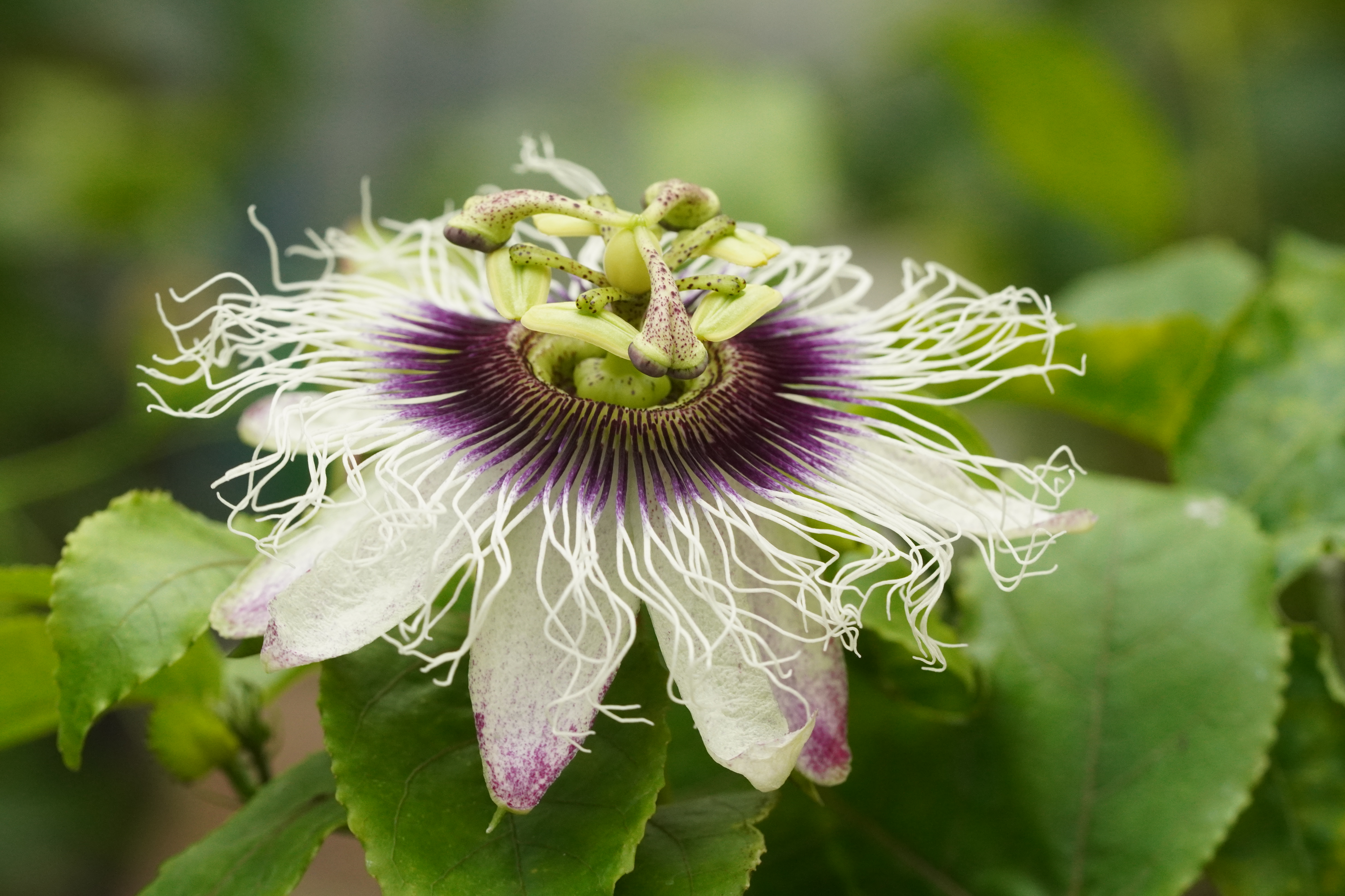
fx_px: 5043
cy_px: 448
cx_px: 672
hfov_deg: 15.2
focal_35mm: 135
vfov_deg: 10.2
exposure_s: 1/200
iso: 1600
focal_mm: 90
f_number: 8
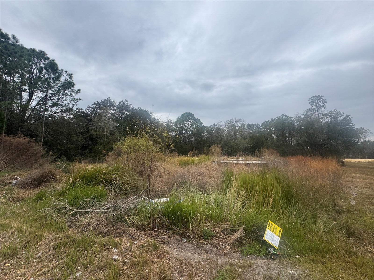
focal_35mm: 14
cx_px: 187
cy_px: 140
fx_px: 151
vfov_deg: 85.7
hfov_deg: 102.1
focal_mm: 2.22
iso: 40
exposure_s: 1/879
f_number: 2.2
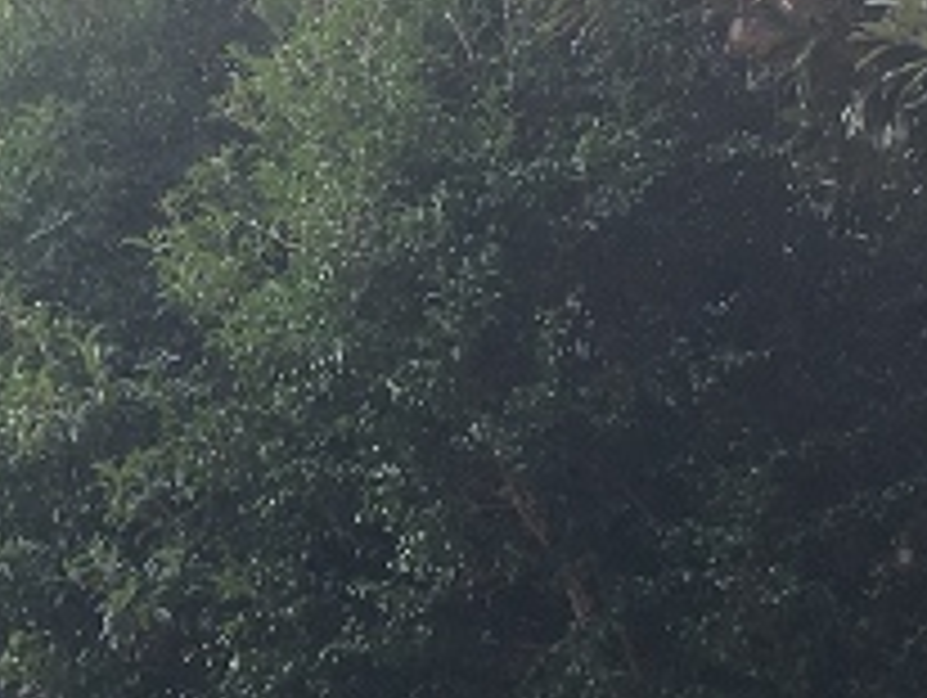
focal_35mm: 134
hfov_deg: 14.3
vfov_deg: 10.9
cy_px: 811
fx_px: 3593
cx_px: -158
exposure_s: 1/125
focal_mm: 4.15
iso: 25
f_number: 2.2
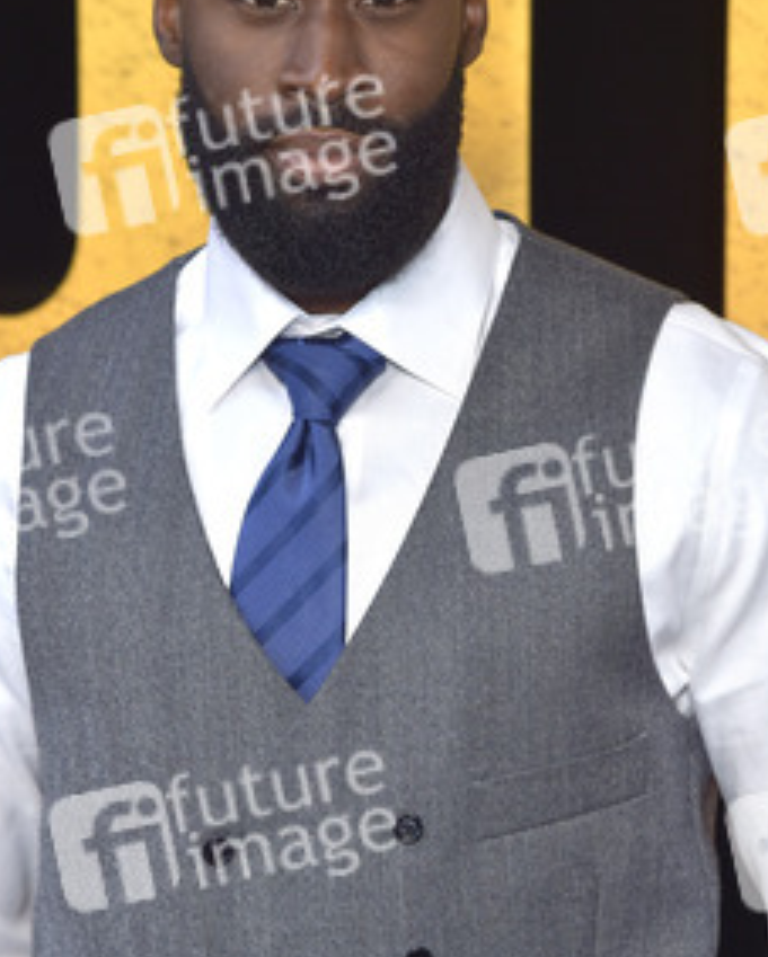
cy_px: 325
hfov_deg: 9.7
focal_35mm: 159
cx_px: 323
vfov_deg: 12.1
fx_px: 4510
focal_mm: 120
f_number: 6.3
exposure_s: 1/250
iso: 640
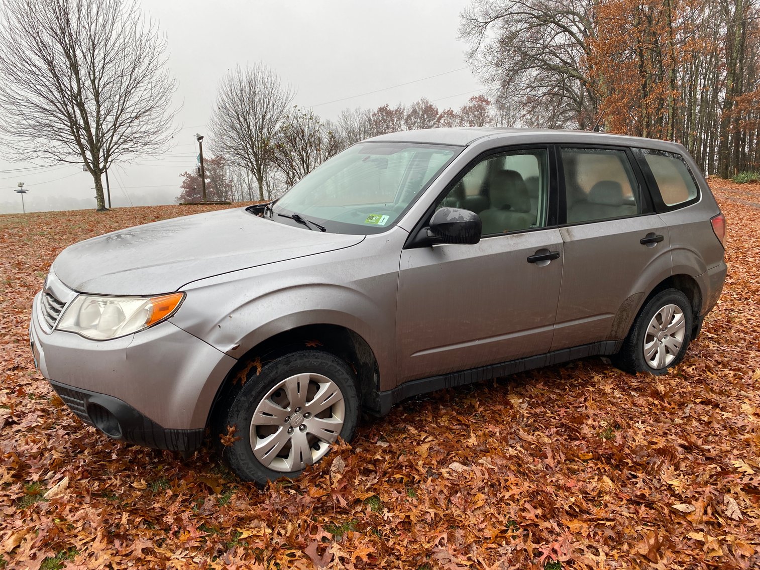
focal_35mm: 26
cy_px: 285
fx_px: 571
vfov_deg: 53.1
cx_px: 380
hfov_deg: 67.3
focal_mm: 4.25
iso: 32
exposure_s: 1/216
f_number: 1.8
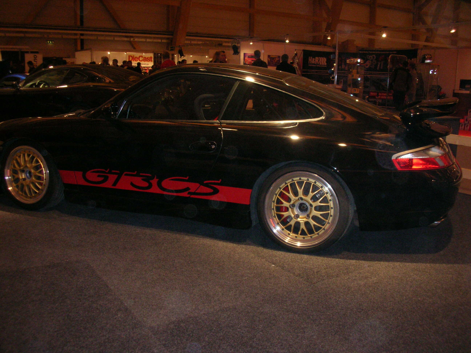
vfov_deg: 40.7
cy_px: 176
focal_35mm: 35
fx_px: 476
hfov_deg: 52.6
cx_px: 236
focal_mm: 5.8
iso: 200
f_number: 3
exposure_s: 1/60.1
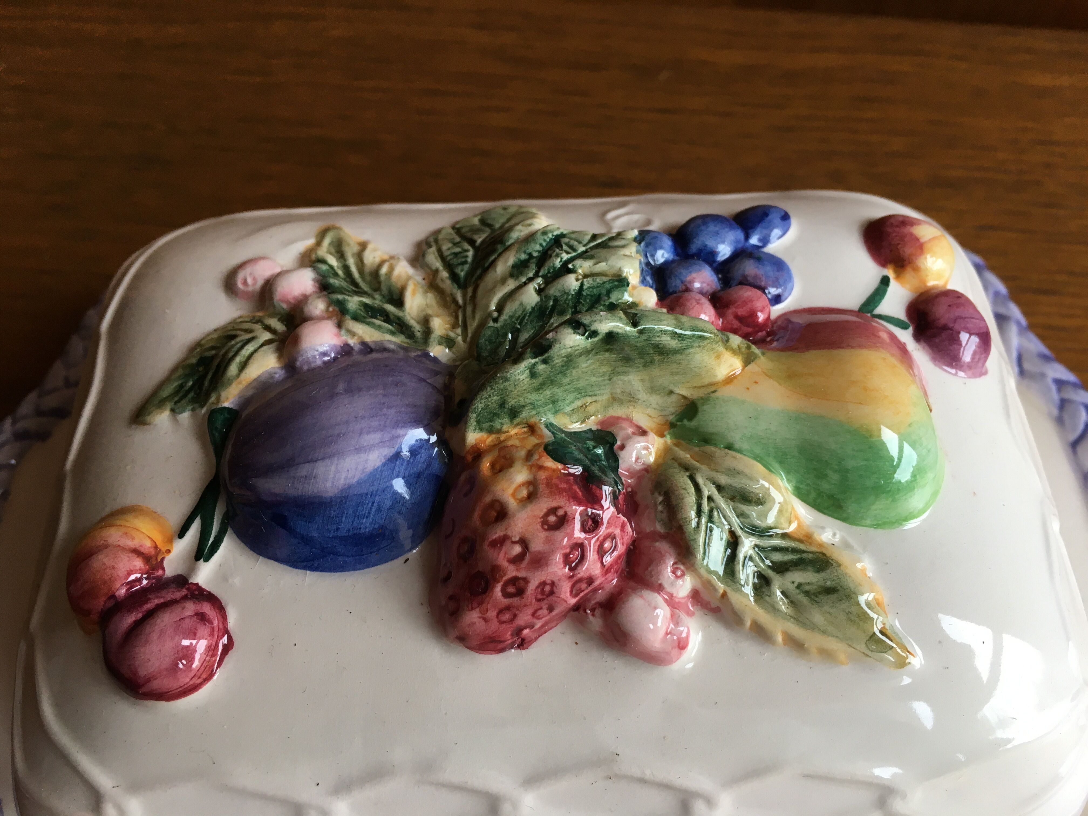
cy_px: 408
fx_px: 911
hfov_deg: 61.7
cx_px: 544
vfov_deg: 48.2
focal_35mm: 29
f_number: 2.2
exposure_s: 1/33
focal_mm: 4.15
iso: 32
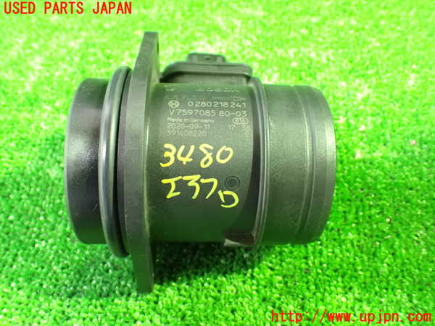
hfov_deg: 60.0
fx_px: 377
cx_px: 218
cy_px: 163
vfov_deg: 46.8
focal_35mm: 30
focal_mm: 5.4
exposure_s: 1/20
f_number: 2.3
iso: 1600
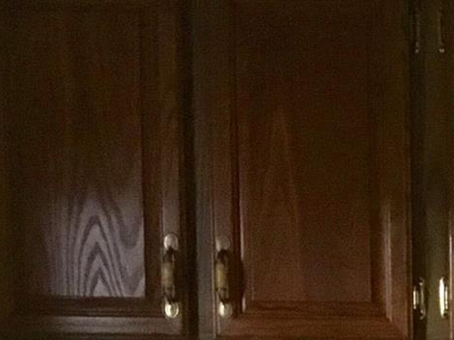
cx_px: 694
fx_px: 1377
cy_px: 484
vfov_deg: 13.4
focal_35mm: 105
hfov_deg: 16.9
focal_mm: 3.3
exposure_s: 1/17
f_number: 2.4
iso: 200
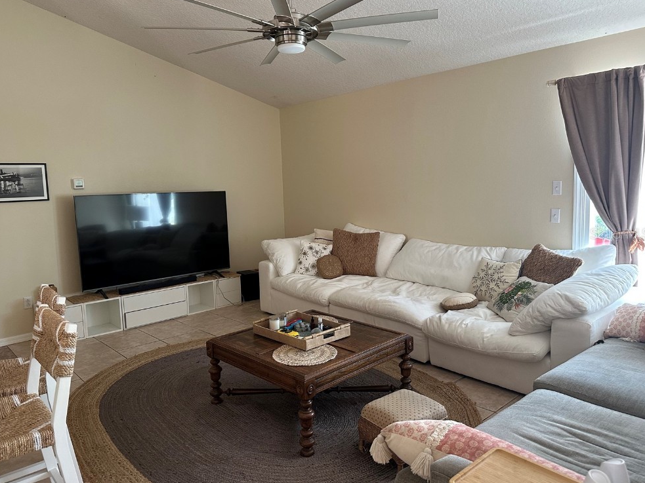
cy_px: 233
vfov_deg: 54.9
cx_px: 316
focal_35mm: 25
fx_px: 466
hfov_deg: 69.4
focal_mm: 6.86
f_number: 1.78
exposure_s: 1/60
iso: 250
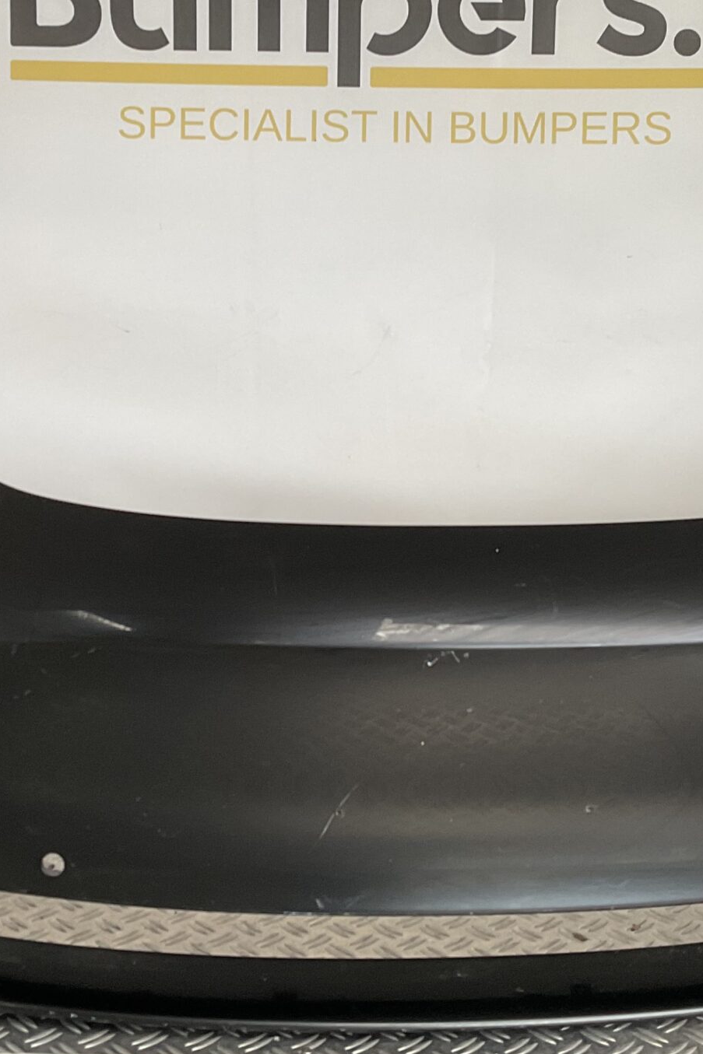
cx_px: 371
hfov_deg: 23.8
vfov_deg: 35.0
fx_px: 1670
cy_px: 473
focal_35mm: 57
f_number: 1.8
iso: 50
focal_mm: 3
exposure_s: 1/50
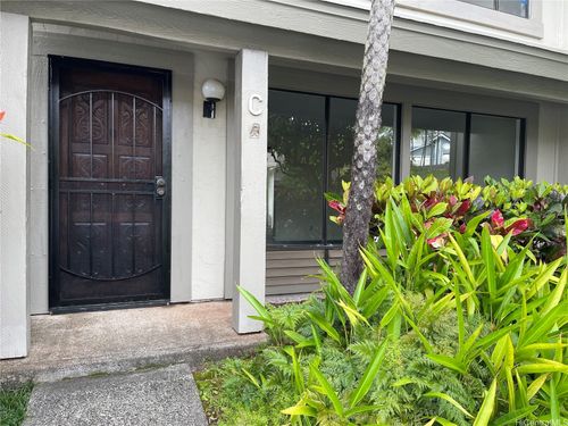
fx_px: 410
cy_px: 213
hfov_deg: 69.4
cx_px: 284
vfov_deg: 54.9
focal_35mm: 25
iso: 50
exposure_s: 1/121
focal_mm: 5.1
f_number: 1.6
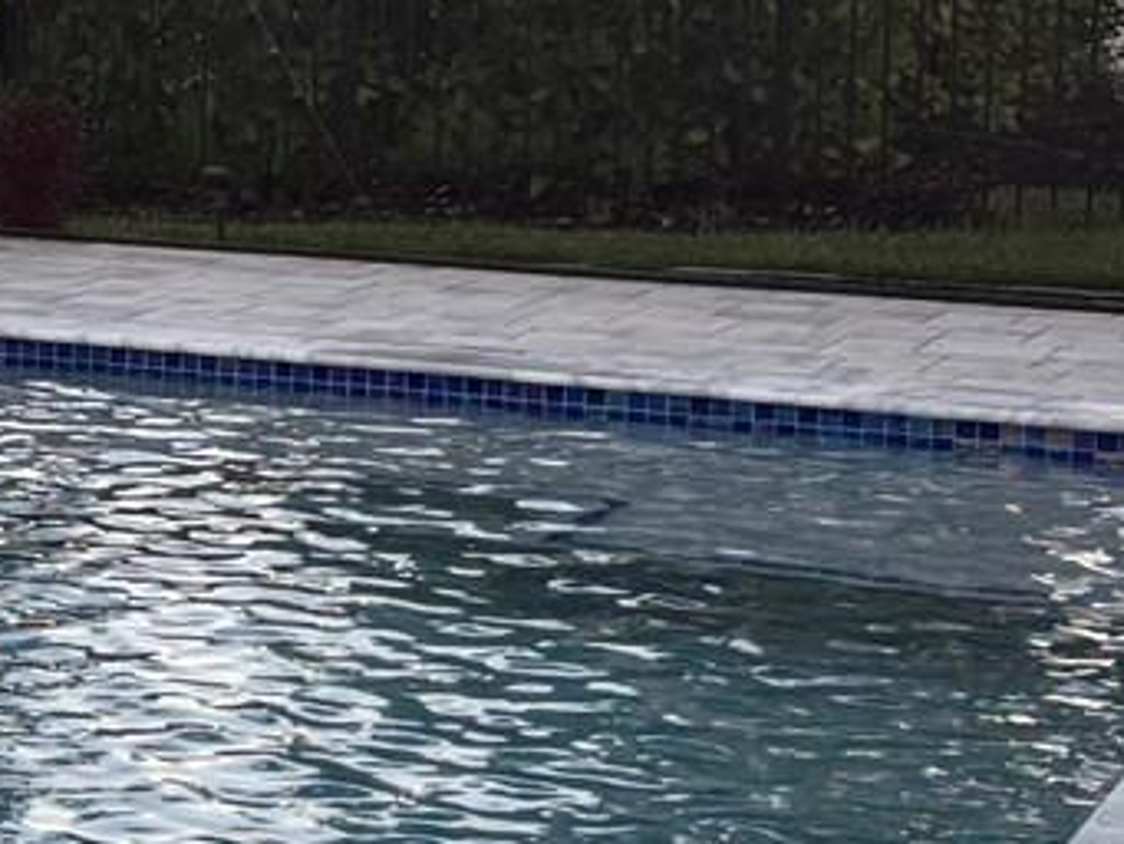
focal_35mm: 122
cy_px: 53
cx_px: -1157
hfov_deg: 13.6
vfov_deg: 12.1
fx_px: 3963
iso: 32
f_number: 1.6
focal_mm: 5.96
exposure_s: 1/131
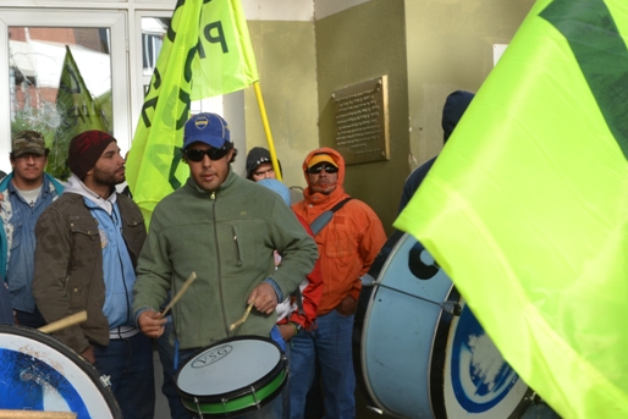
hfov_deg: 35.1
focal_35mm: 56
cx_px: 186
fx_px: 977
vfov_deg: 24.2
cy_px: 210
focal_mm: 24
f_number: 5.6
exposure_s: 1/125
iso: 140
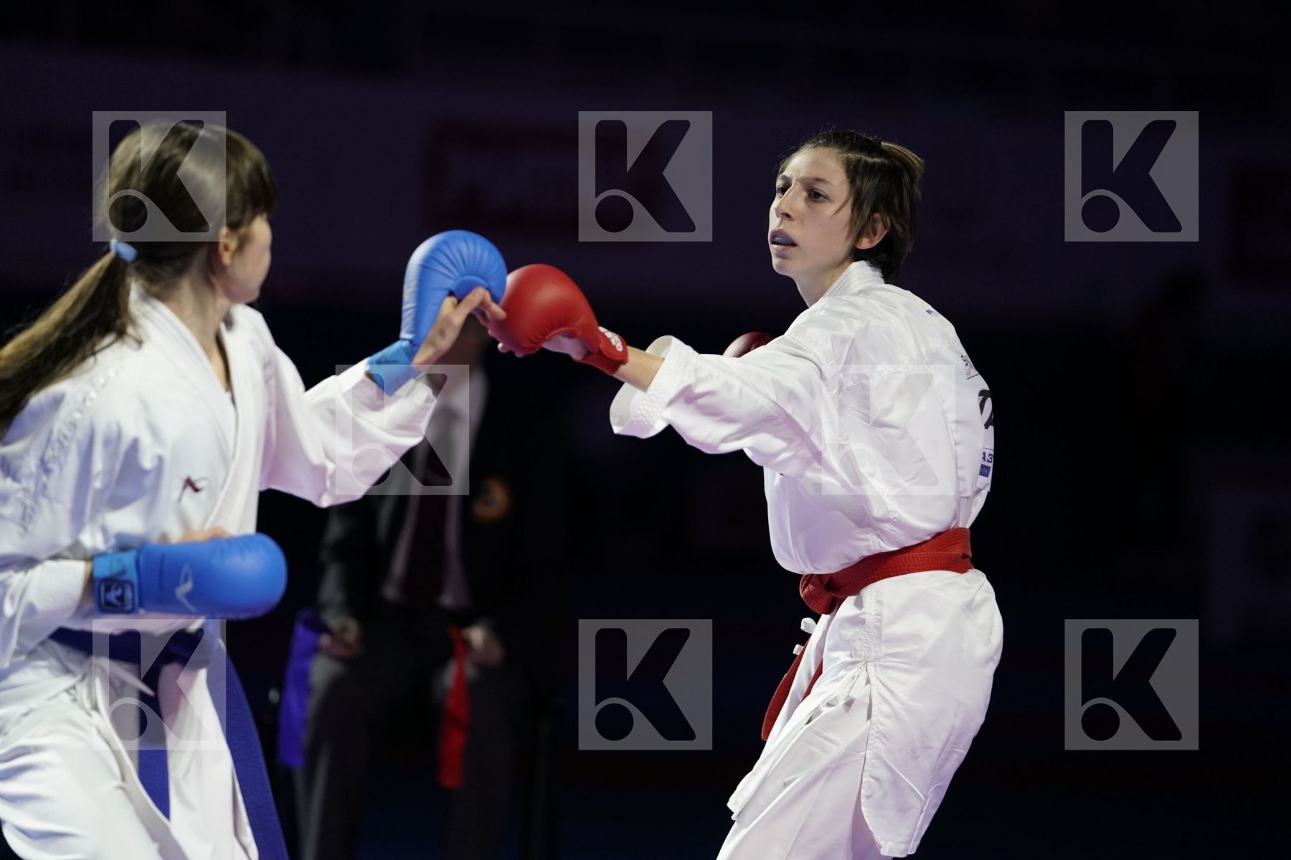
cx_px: 646
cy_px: 430
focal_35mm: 200
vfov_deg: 6.9
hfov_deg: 10.3
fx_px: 7172
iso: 2500
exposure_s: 1/1000
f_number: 2.8
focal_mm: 200
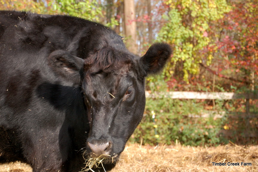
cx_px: 129
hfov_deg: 17.5
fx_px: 838
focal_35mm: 117
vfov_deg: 11.7
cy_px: 86
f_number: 5.6
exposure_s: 1/320
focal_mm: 78
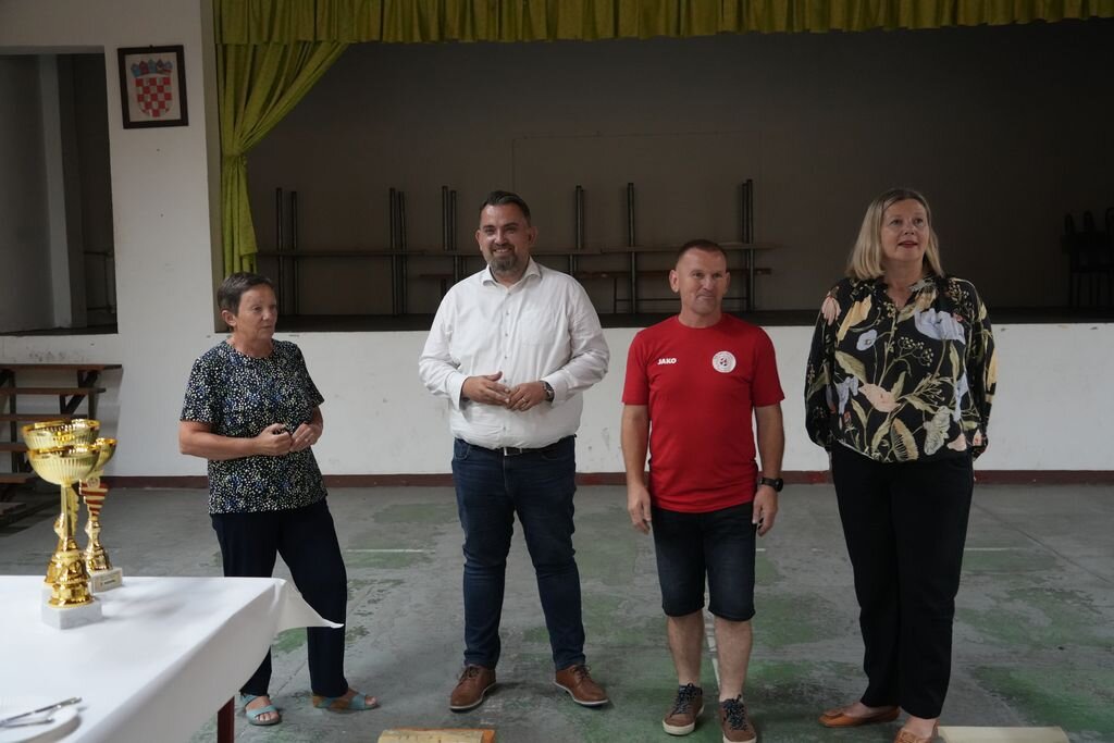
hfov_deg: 53.1
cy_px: 372
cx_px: 557
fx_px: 1114
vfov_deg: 36.9
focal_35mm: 36
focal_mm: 36
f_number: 4.5
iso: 6400
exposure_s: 1/40
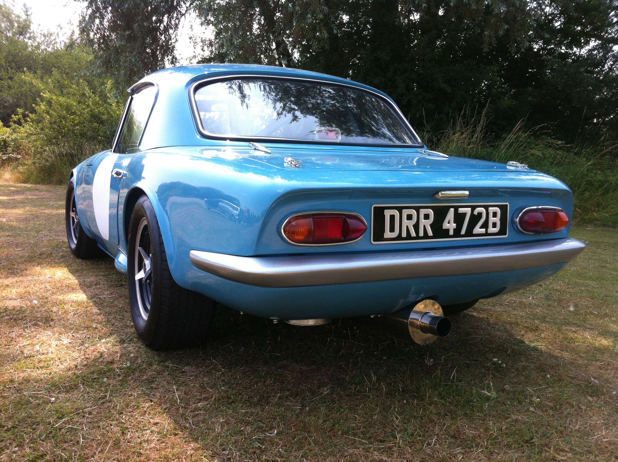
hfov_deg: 52.7
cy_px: 231
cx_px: 309
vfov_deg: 40.6
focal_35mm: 35
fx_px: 624
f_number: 2.8
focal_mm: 3.85
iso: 80
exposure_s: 1/302
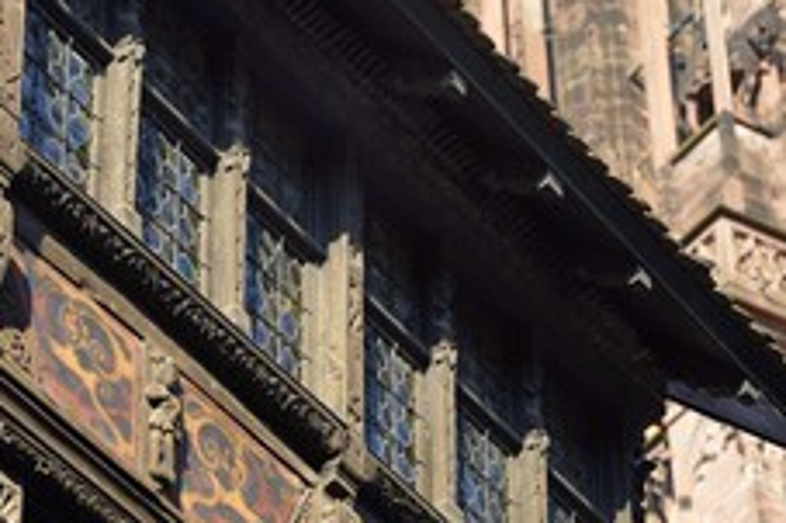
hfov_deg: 9.9
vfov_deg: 6.6
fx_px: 4516
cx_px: 325
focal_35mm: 207
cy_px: 398
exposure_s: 1/250
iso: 200
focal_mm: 112
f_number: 5.6
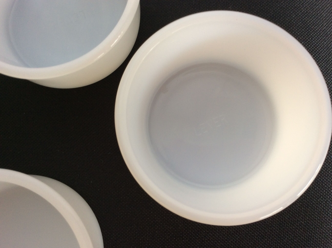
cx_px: 166
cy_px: 124
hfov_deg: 56.9
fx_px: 306
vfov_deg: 44.1
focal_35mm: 32
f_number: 2.4
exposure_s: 1/33
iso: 40
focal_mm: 3.3
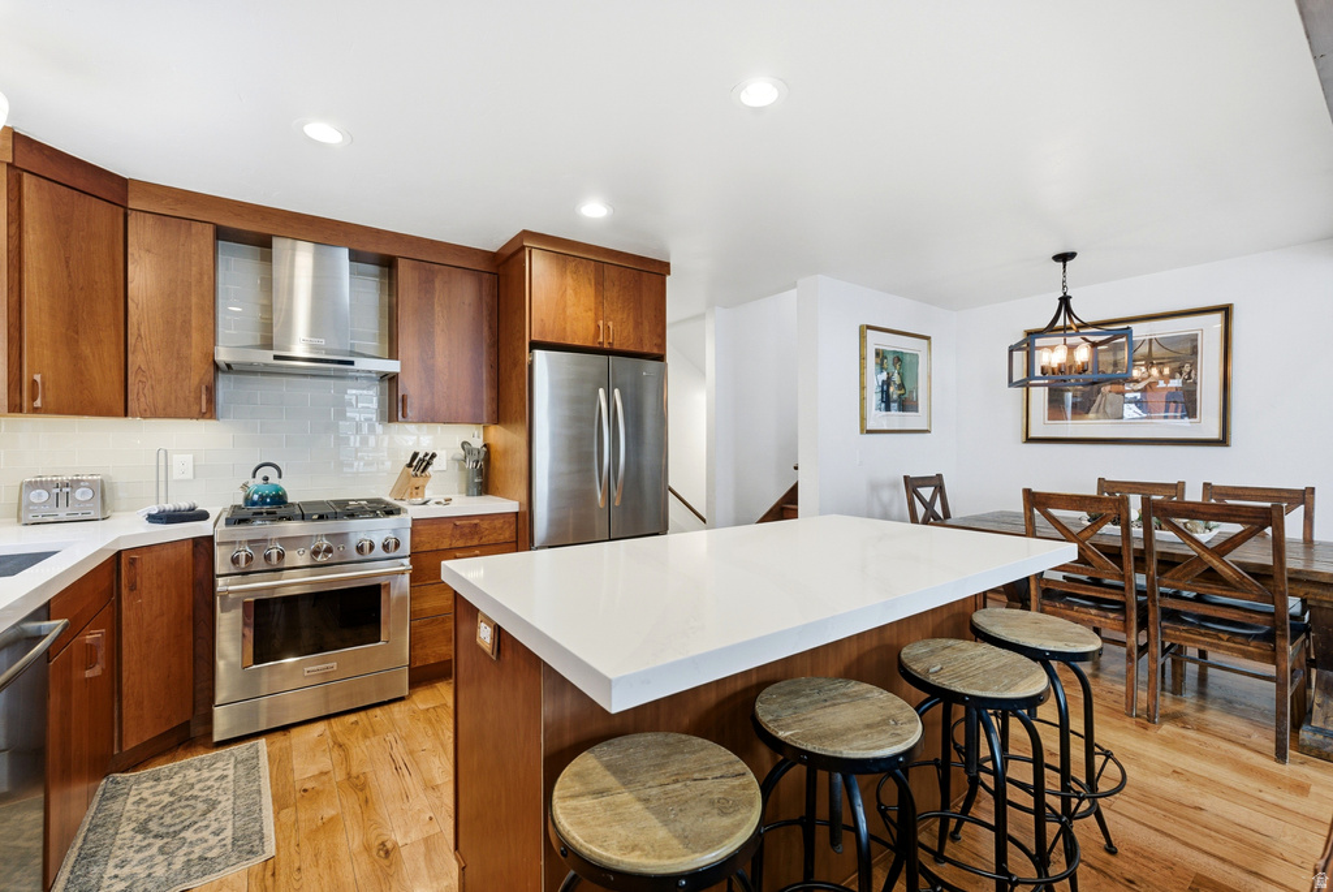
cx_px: 666
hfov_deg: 101.5
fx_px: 545
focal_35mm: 15
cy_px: 446
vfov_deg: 78.6
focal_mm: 14.7
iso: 1250
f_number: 5
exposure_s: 1/1250
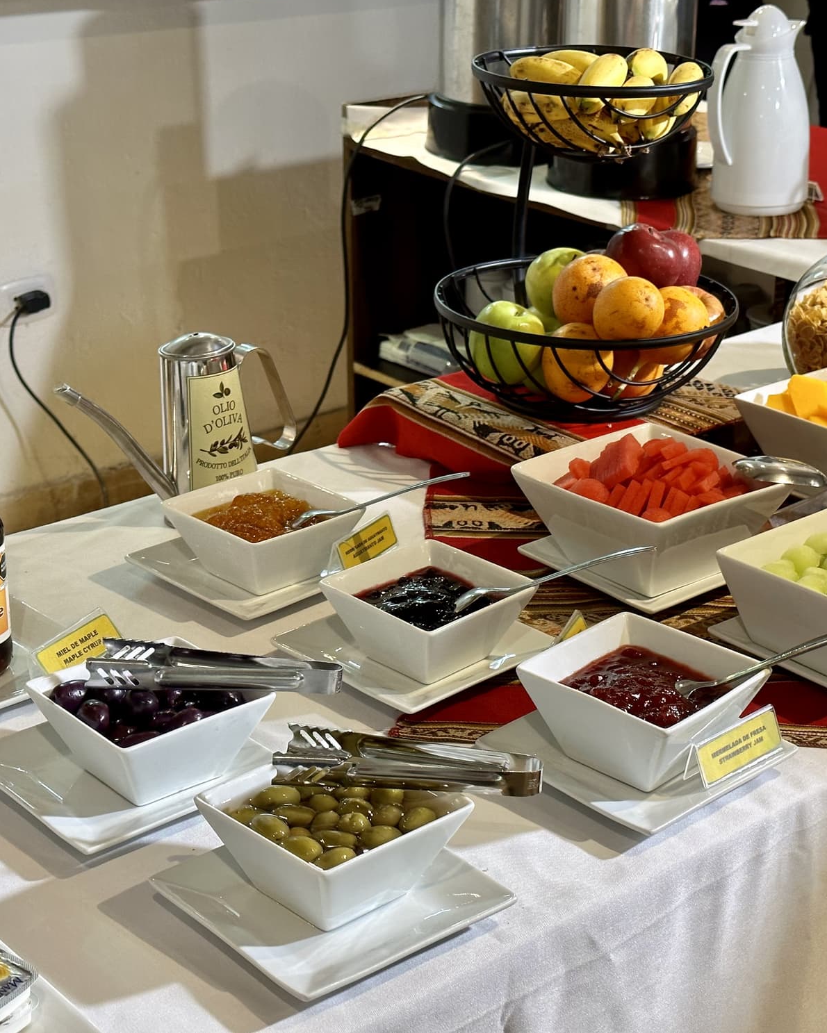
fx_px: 1927
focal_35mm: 63
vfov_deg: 30.0
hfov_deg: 24.2
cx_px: 505
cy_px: 513
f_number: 1.78
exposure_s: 1/60
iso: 160
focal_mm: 6.86
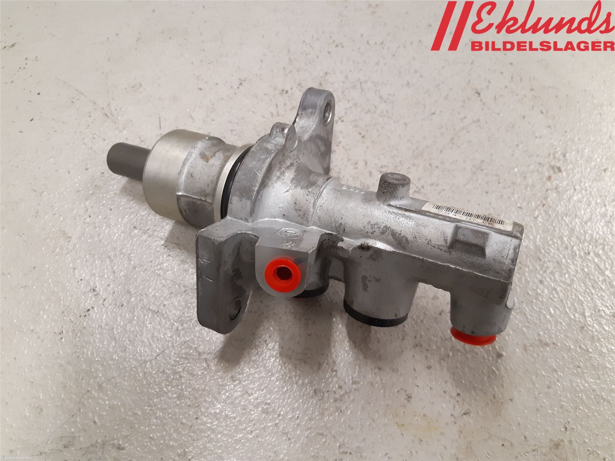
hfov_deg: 67.3
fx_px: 462
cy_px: 230
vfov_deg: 53.1
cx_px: 308
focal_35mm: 26
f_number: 1.7
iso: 200
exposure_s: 1/50
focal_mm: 3.93
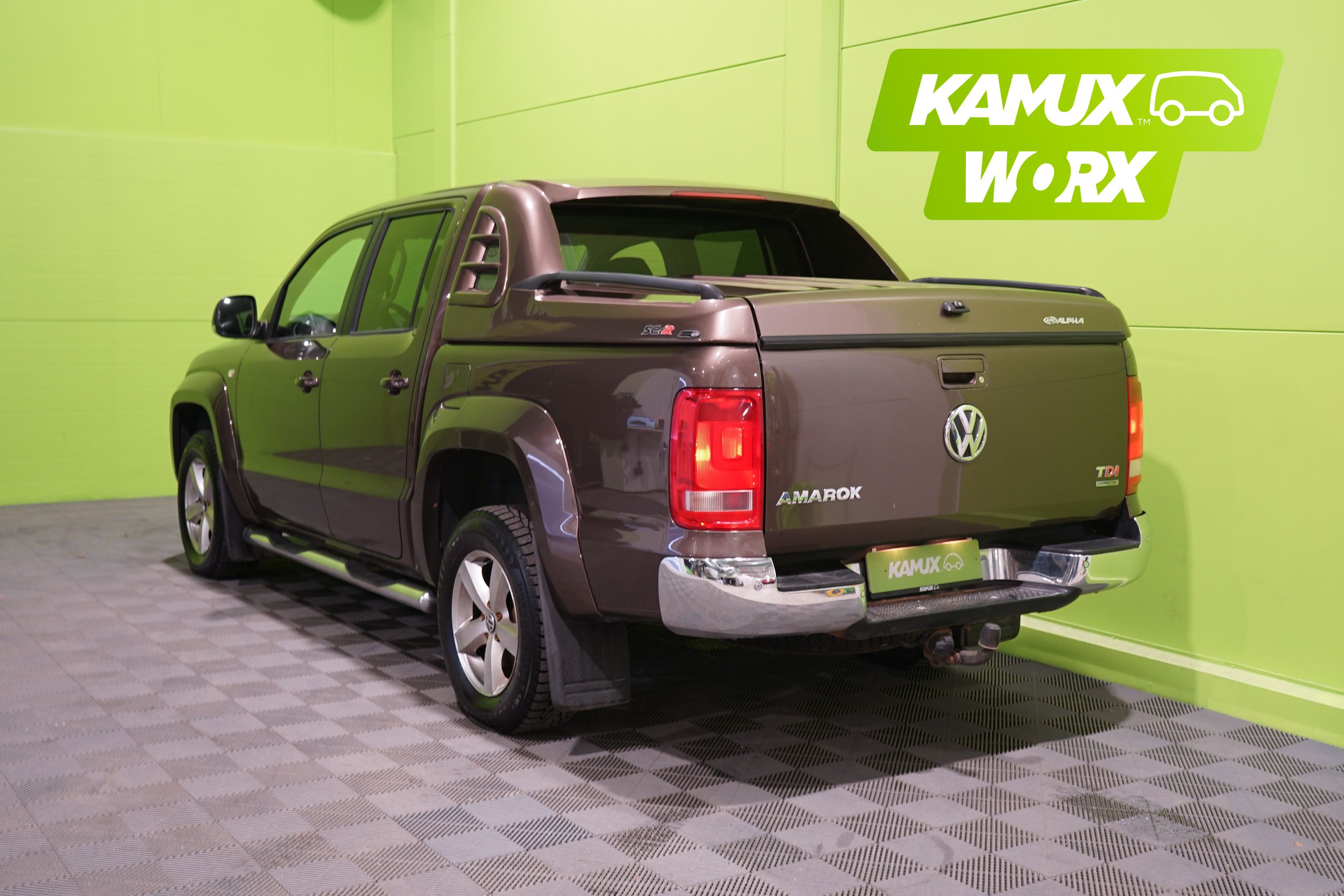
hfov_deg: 49.6
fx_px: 1456
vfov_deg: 34.2
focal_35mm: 39
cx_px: 672
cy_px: 448
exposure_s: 1/15
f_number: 5
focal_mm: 39
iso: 500
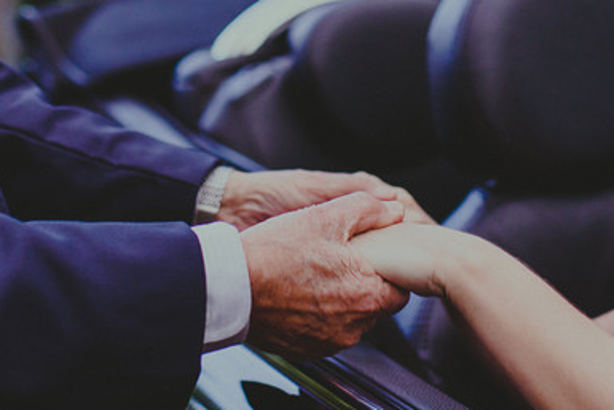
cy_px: -12
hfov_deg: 18.7
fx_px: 1860
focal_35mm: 109
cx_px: 287
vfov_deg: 12.4
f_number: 2
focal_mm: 35
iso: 400
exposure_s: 1/800
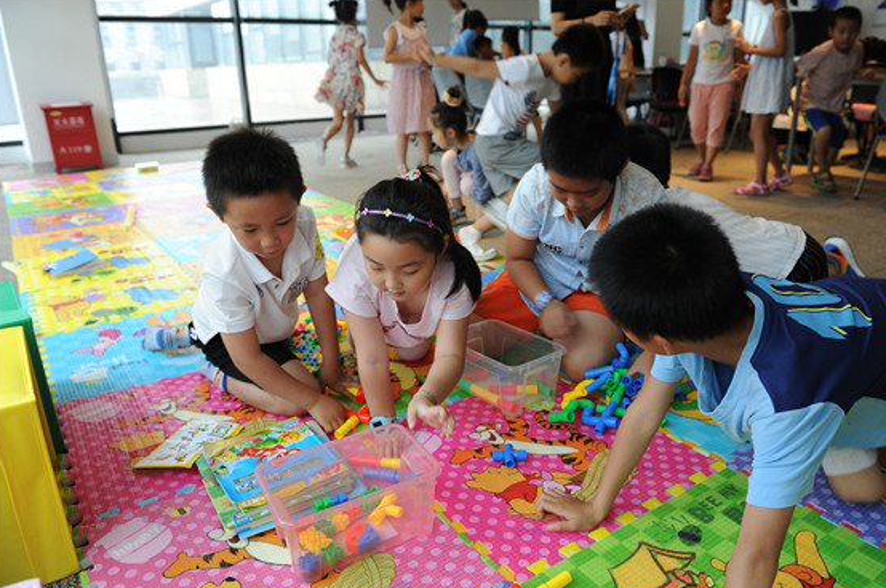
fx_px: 639
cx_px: 470
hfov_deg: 69.4
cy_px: 311
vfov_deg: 49.4
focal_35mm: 26
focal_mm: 24
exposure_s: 1/80
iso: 1000
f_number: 4.5
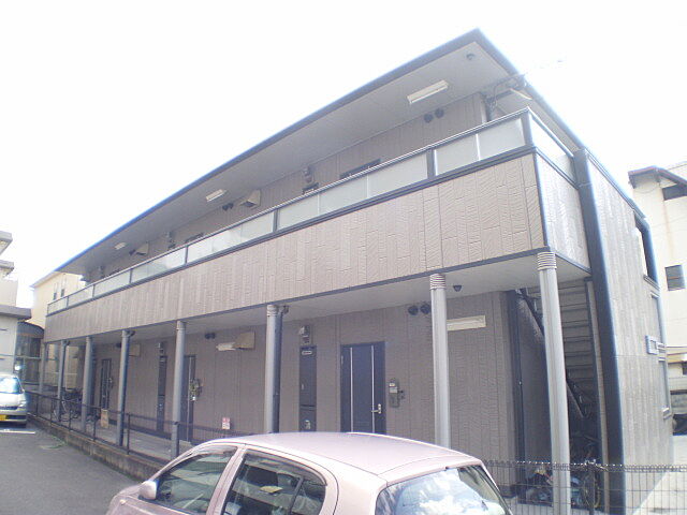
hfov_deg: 51.4
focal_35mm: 36
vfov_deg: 39.7
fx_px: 714
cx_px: 344
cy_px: 258
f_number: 3.1
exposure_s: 1/160
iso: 64
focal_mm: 6.3
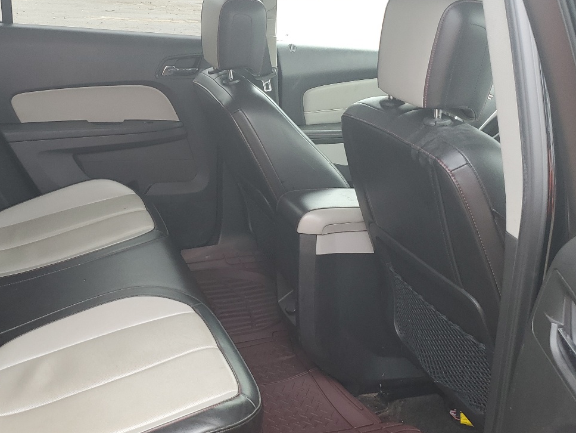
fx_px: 716
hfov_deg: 43.1
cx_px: 182
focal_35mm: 43
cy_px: 178
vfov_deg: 33.5
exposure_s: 1/167
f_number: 1.5
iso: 50
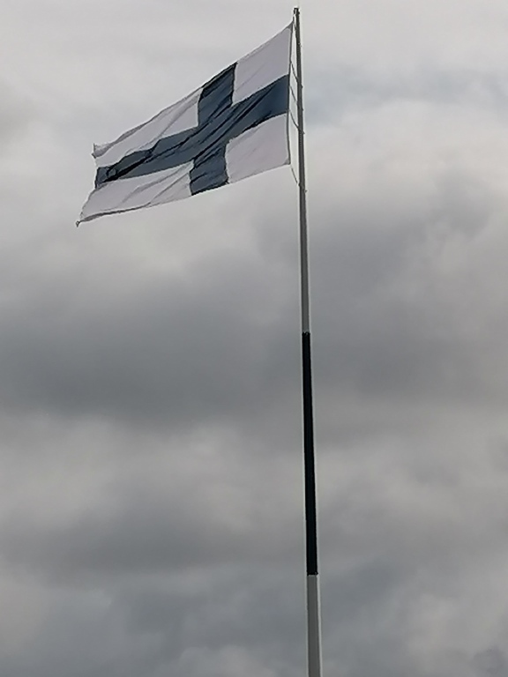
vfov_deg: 12.3
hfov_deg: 9.2
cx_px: 254
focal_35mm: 161
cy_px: 338
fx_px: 3150
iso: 50
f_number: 1.8
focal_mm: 4.75
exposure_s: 1/2762
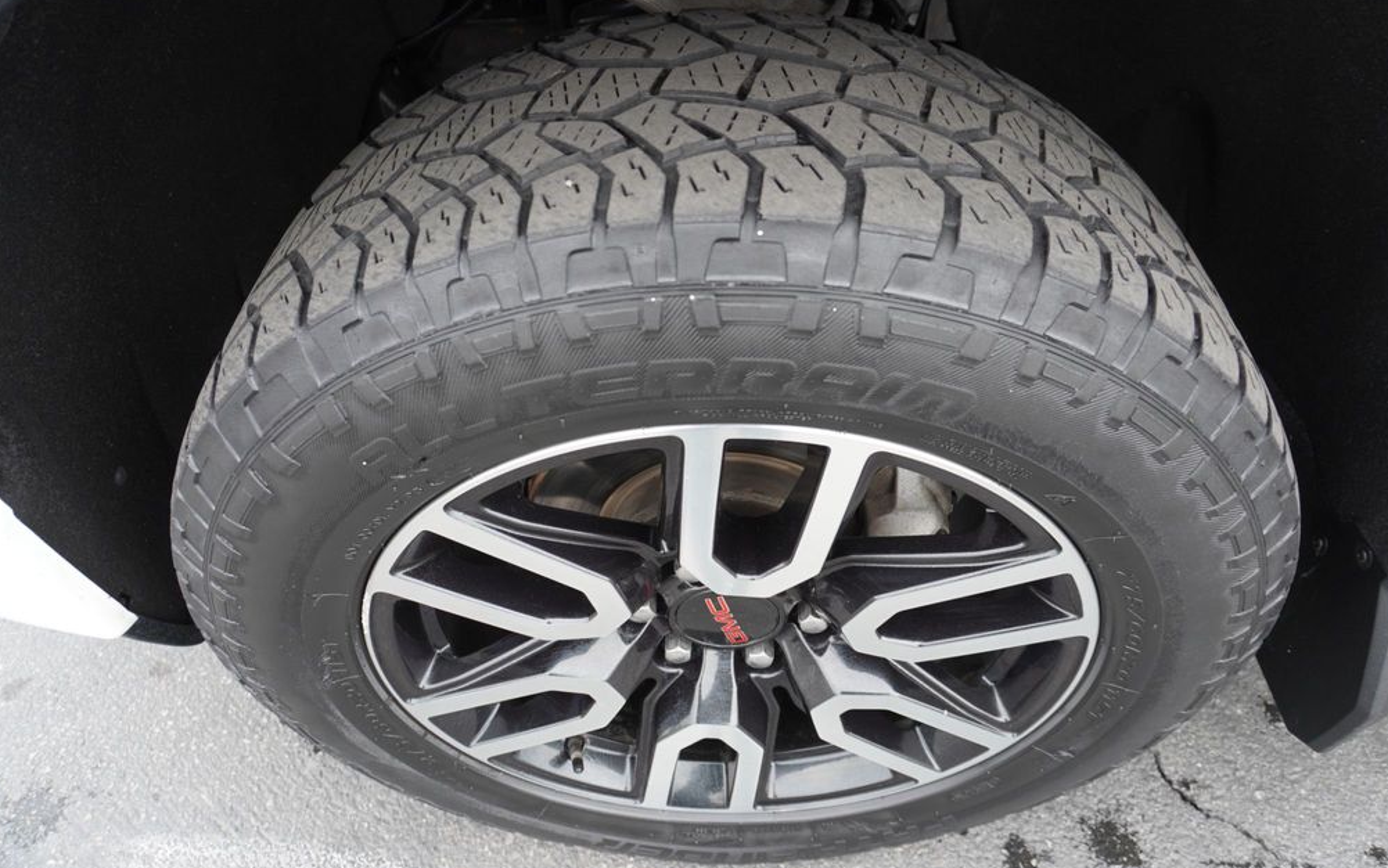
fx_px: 946
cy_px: 432
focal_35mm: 25
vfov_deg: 49.3
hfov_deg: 72.5
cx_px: 700
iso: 320
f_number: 4
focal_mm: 16
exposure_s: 1/60
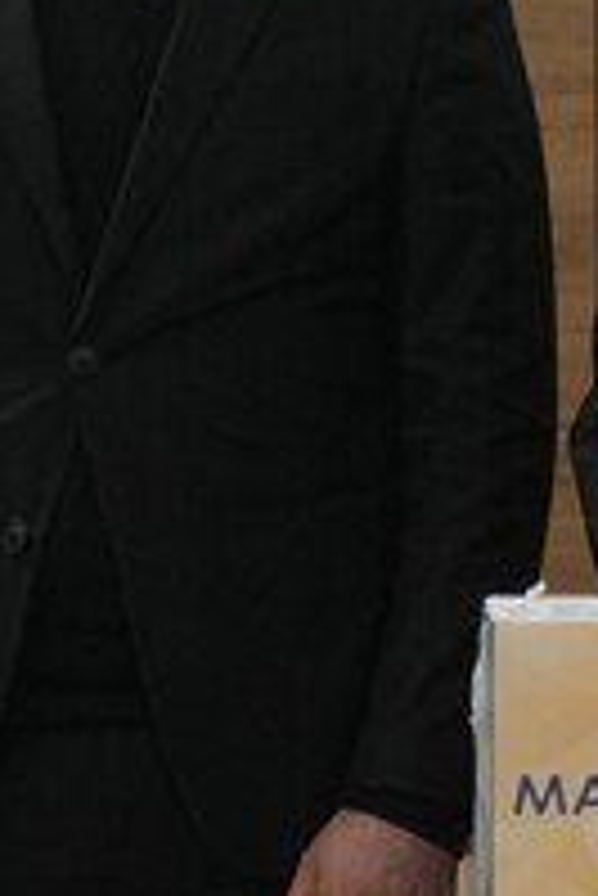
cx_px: 2113
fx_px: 8805
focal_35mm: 354
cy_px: 570
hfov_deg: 3.7
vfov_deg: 5.8
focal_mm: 55
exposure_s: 1/160
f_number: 4
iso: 2500
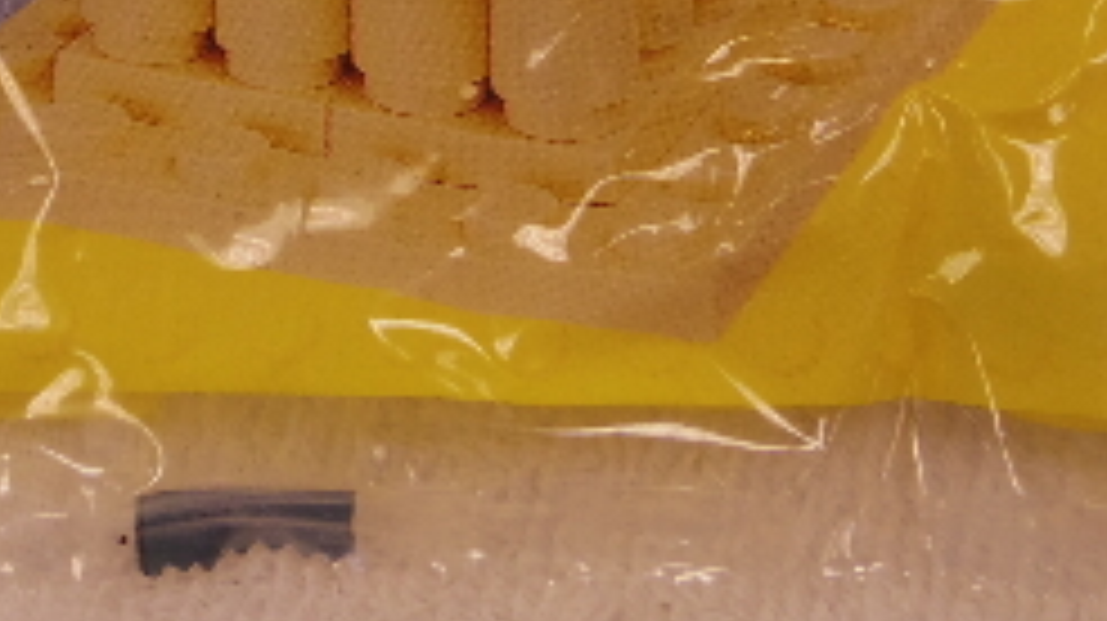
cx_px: 207
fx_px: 2493
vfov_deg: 13.3
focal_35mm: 85
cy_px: -356
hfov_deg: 24.6
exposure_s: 1/50
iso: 250
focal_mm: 5.9
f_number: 4.5
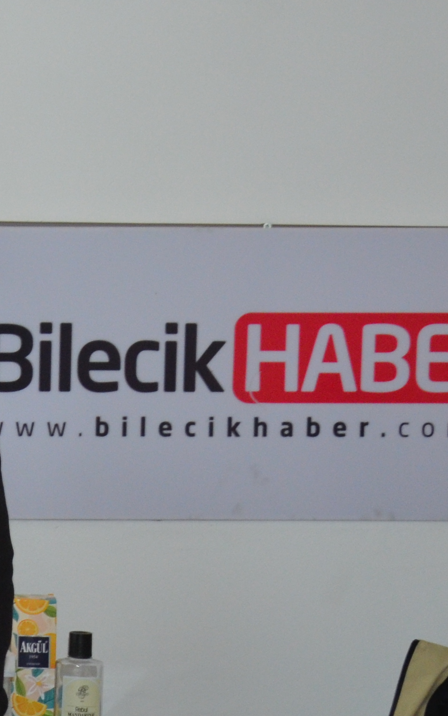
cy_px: 353
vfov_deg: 16.3
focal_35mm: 128
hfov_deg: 9.5
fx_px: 2499
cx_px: -456
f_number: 4
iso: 800
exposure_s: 1/60
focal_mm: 26
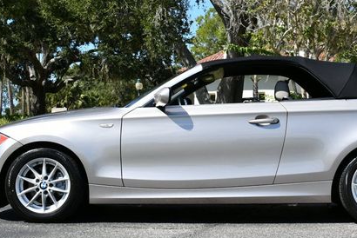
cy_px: 73
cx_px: 224
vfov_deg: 18.1
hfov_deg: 26.9
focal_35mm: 75
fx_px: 744
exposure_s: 1/250
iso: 100
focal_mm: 24
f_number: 8
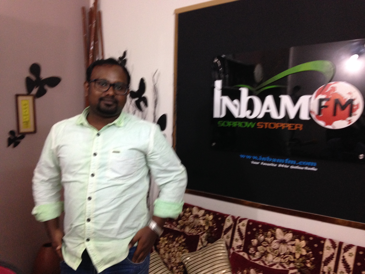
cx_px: 182
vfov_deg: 42.9
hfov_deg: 55.4
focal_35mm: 33
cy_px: 137
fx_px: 348
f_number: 2.4
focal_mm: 4.12
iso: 250
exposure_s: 1/20
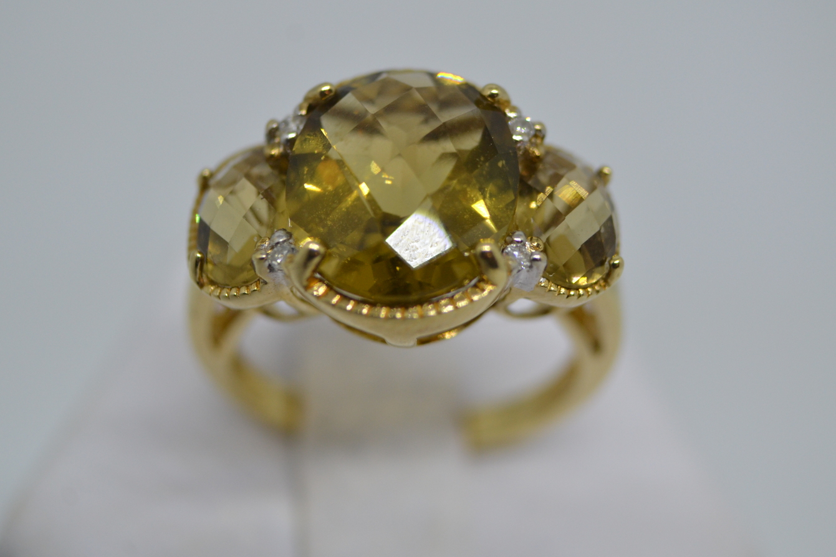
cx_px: 394
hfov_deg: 29.6
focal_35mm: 68
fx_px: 1579
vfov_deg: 20.0
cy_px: 253
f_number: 5.6
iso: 400
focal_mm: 38
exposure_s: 1/60
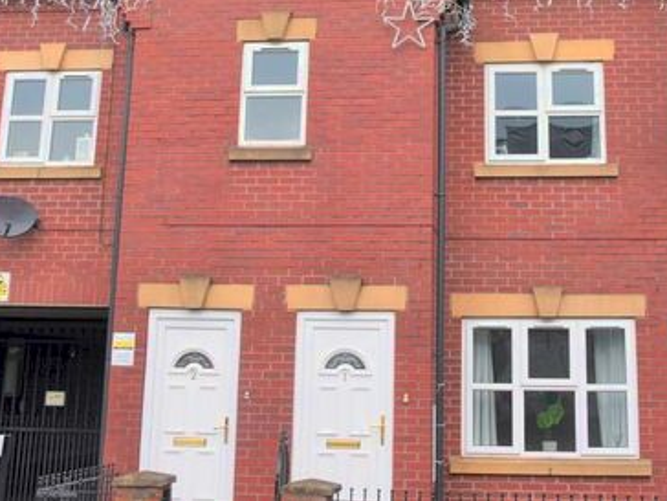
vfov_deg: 28.3
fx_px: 963
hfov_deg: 38.0
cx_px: 416
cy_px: 74
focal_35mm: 50
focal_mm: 18
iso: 220
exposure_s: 1/250
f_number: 5.6
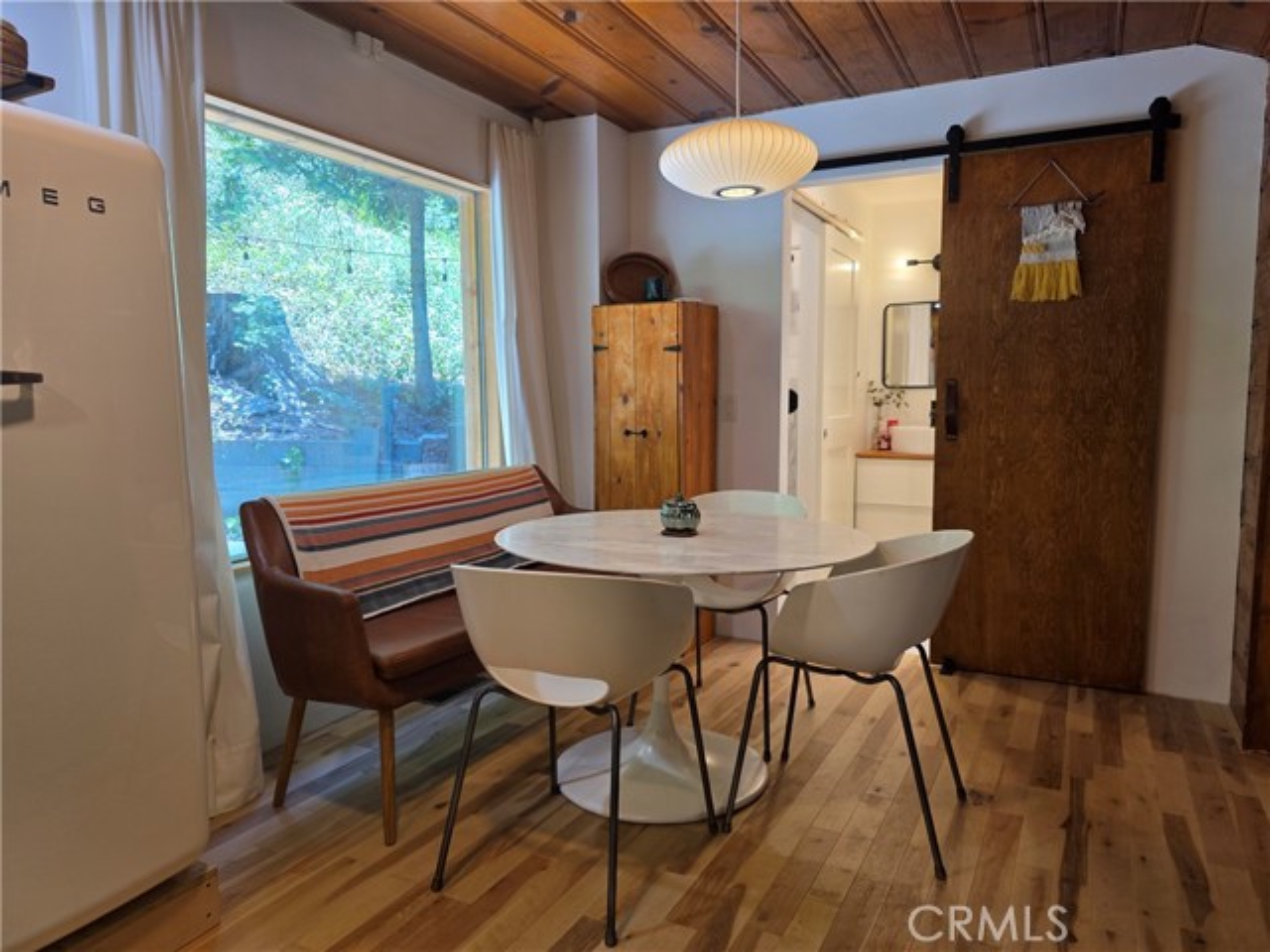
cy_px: 476
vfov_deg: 58.9
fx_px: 844
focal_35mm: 23
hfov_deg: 73.9
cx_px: 635
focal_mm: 6.3
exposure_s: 1/120
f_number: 1.7
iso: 100
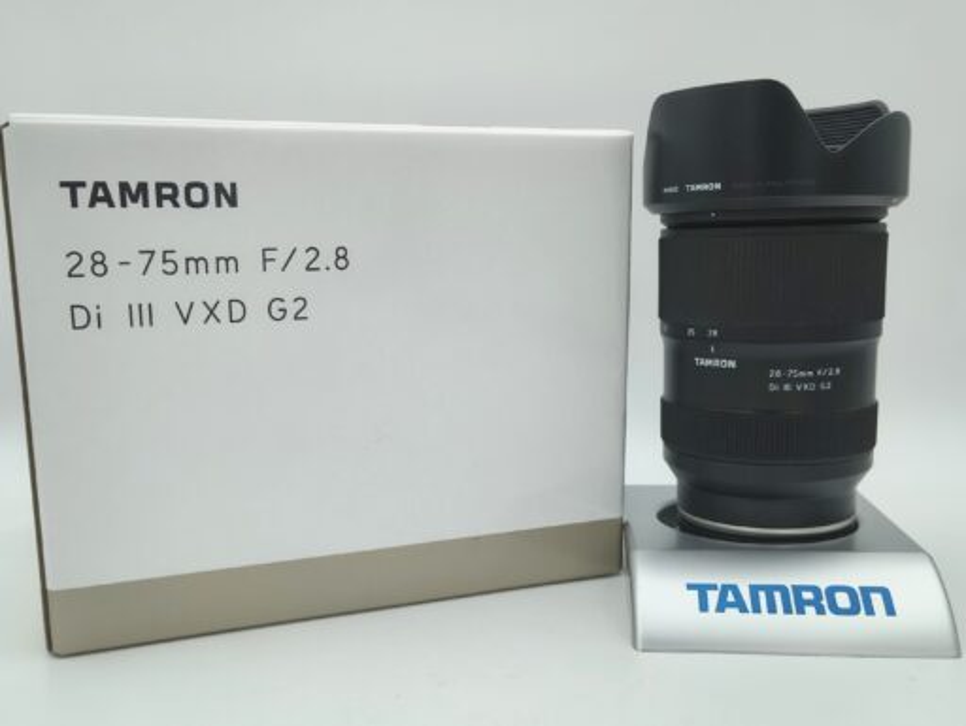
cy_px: 363
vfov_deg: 56.9
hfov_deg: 71.5
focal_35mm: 24
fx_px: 670
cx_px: 483
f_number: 1.8
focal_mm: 5.56
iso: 100
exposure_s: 1/618
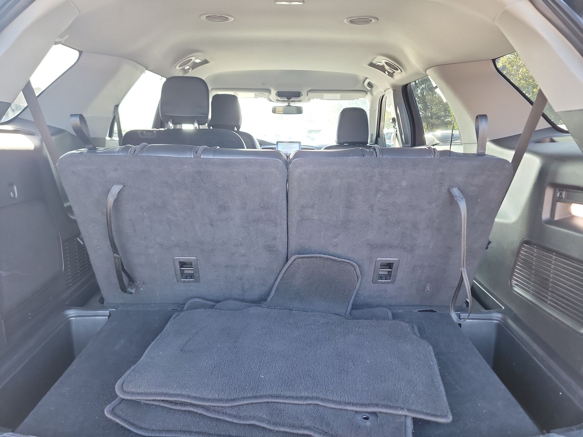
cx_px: 292
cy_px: 218
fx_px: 404
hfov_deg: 71.6
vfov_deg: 56.8
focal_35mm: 24
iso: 270
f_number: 1.8
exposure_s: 1/59
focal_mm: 6.7
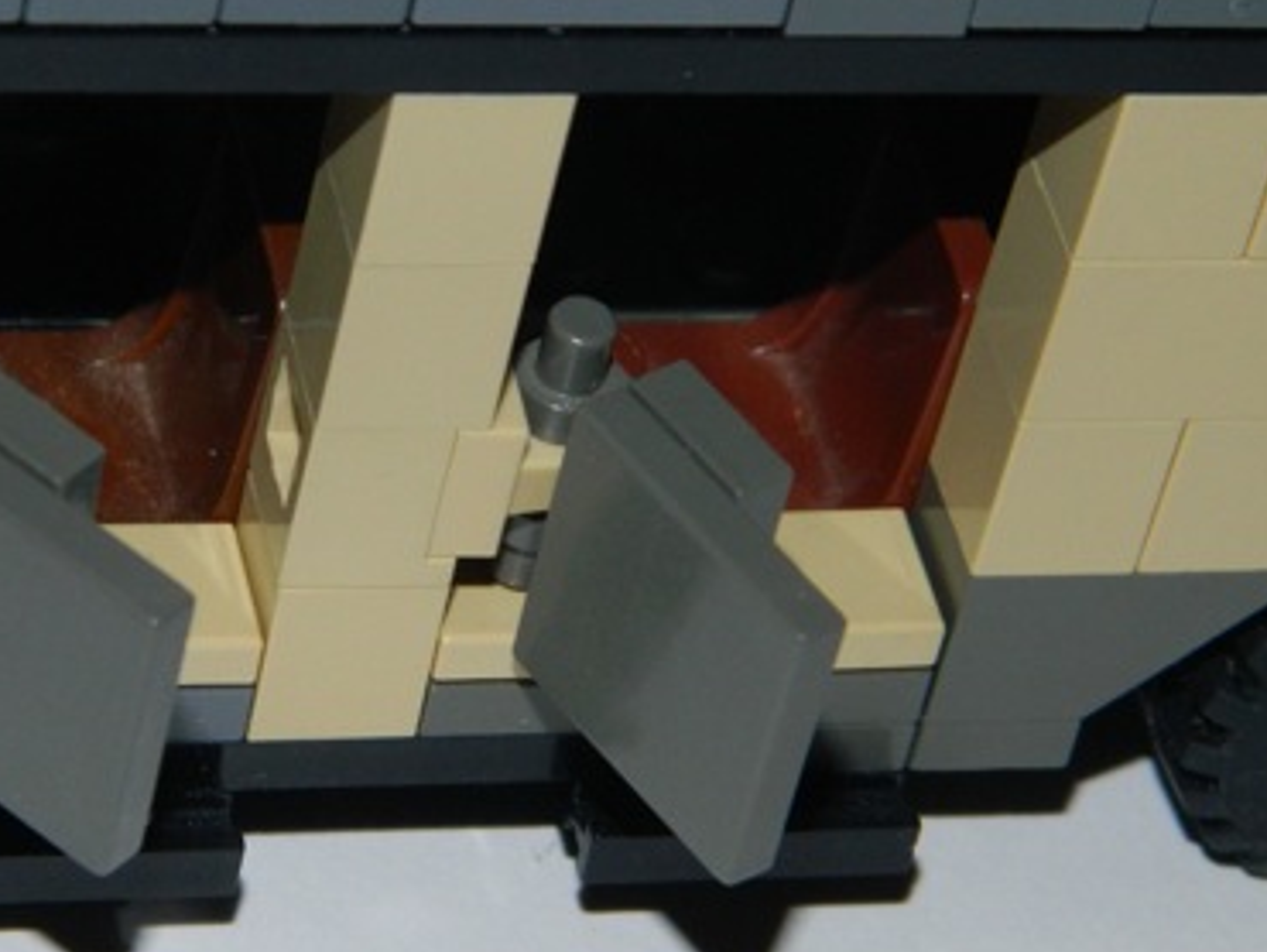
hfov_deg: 11.1
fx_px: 6519
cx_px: 349
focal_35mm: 178
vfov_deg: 8.4
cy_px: 524
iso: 200
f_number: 12.6
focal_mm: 18.6
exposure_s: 1/60
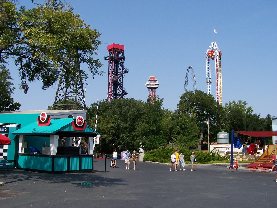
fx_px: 304
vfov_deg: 37.7
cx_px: 138
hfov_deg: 49.0
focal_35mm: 38
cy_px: 104
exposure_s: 1/640
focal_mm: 6.3
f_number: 5.6
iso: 80
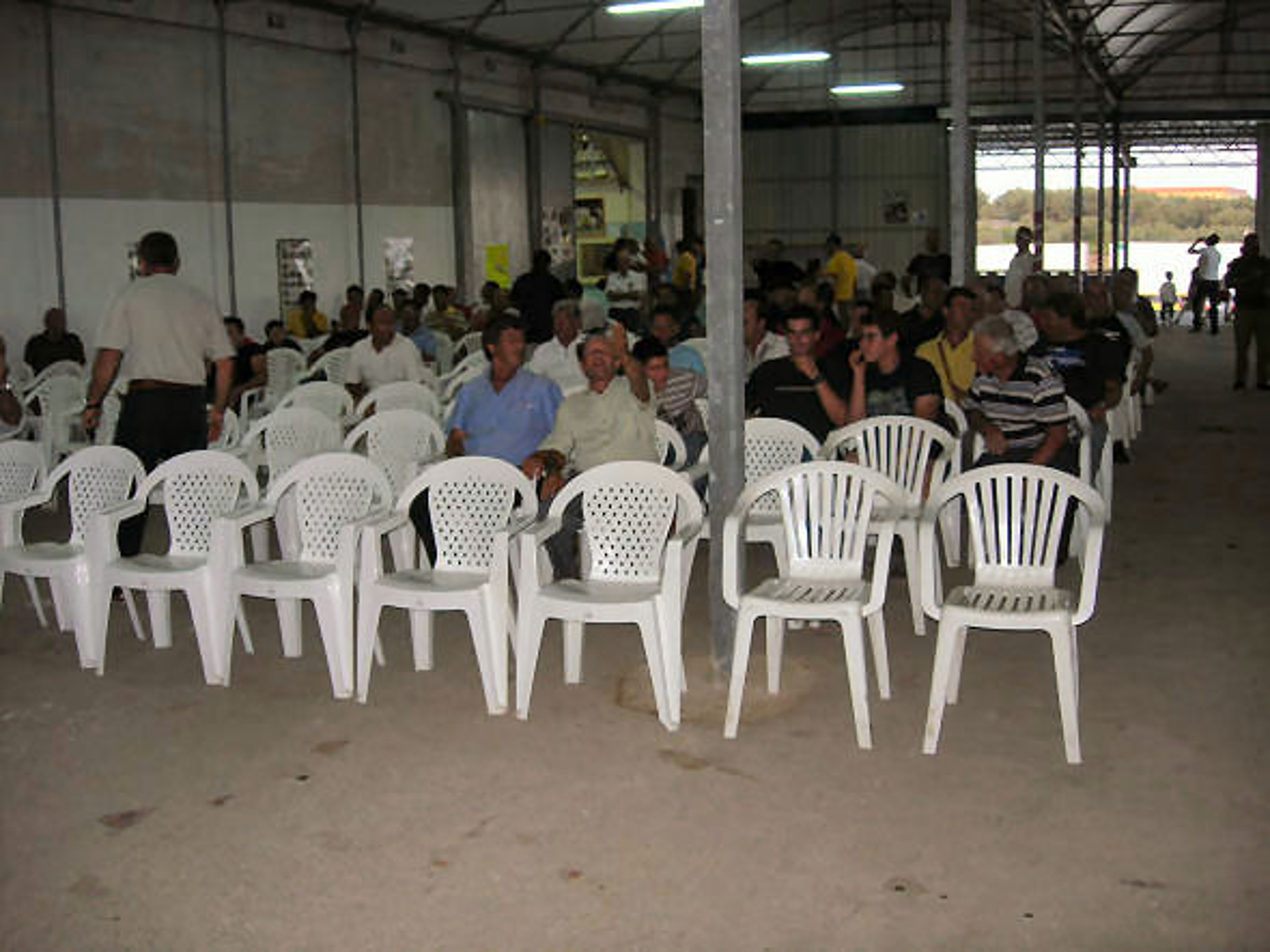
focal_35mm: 38
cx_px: 635
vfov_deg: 37.7
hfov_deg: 49.0
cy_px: 476
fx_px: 1394
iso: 75
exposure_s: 1/60.1
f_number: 2.8
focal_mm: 7.8
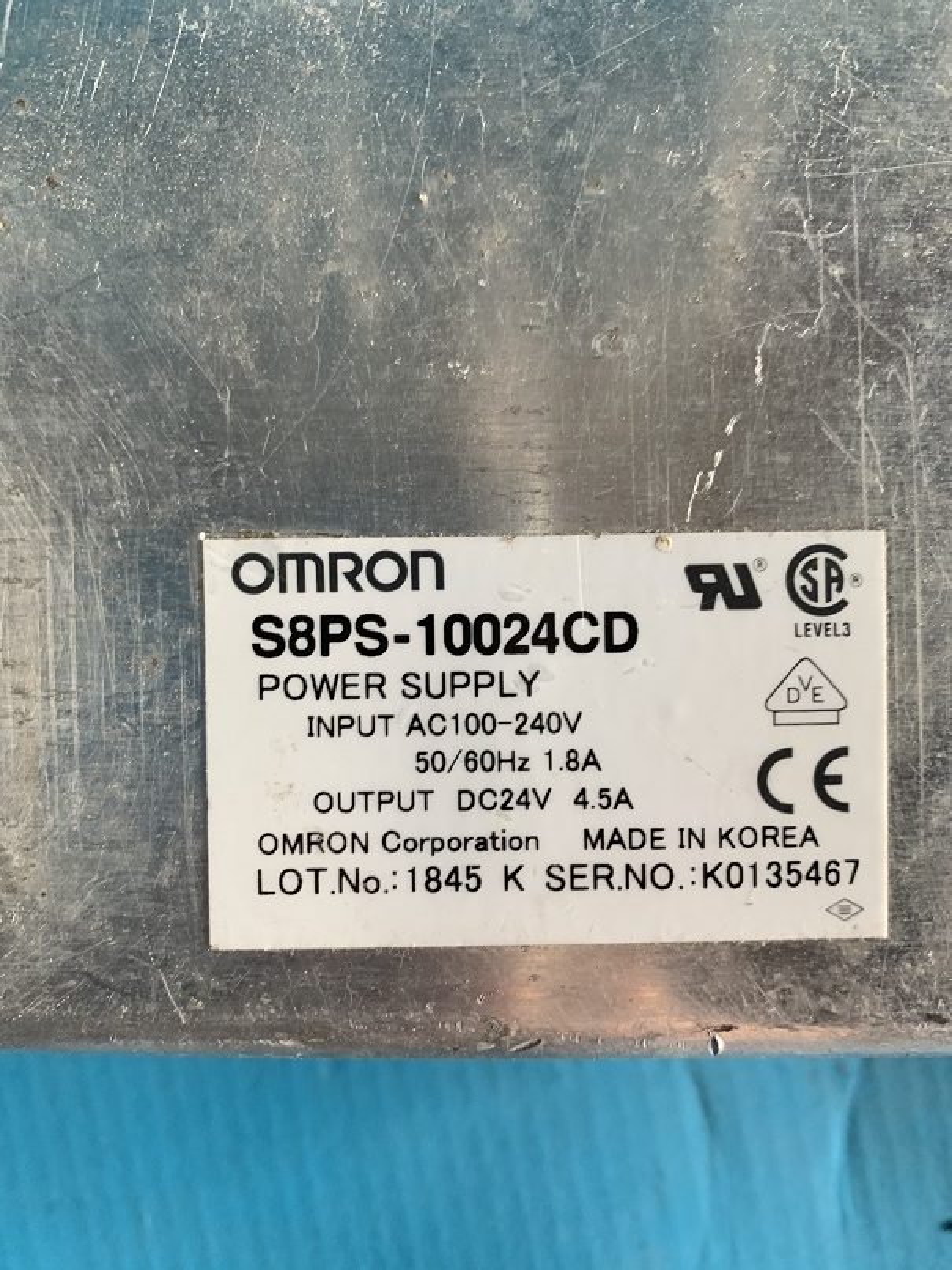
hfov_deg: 53.1
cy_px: 635
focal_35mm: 26
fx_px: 954
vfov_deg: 67.3
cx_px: 476
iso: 100
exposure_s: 1/61
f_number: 1.8
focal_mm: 4.25
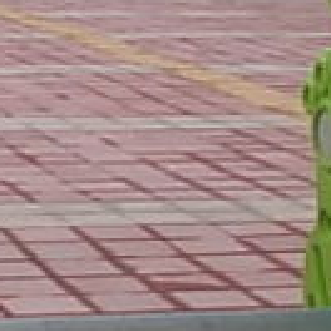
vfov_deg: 10.5
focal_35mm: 165
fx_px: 1785
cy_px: -14
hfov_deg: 10.3
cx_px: -123
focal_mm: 5.3
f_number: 3.1
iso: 80
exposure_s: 1/40
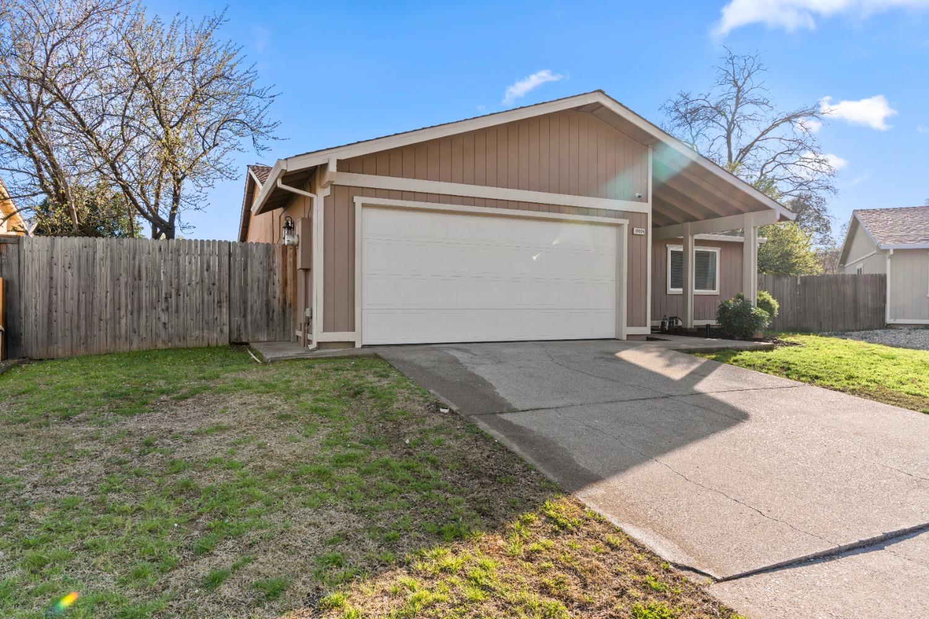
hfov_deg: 78.6
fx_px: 568
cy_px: 310
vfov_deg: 57.2
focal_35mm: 22
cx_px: 464
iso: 200
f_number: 11
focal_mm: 22
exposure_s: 1/30
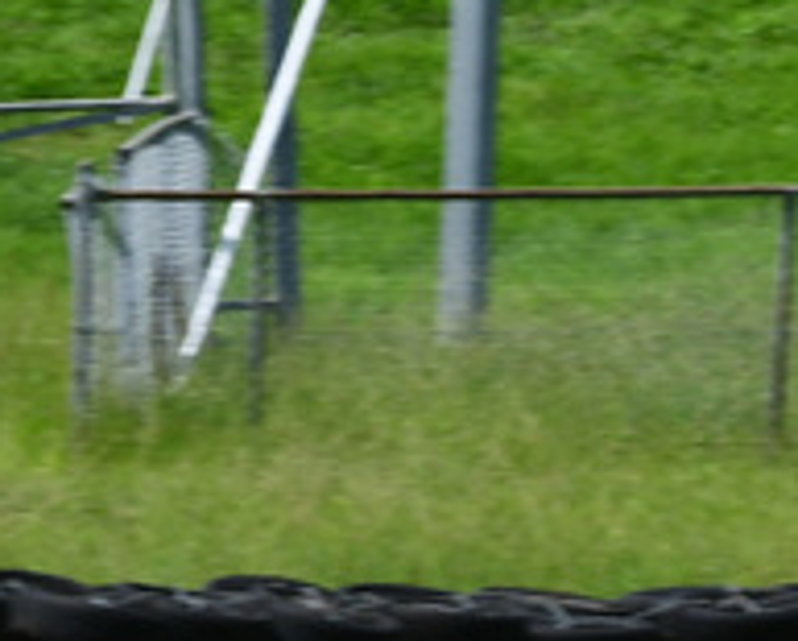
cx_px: 1530
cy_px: 877
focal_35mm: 1457
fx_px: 34463
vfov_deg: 1.1
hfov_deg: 1.3
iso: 400
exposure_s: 1/500
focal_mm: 250
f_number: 13
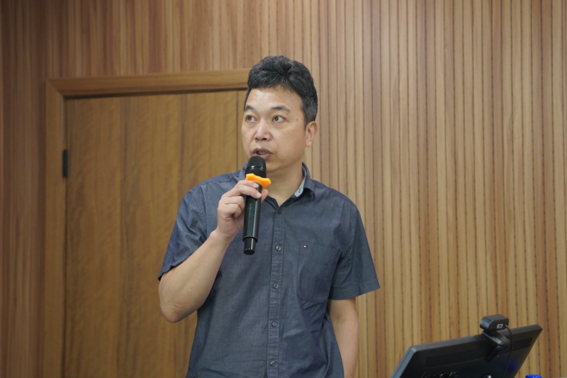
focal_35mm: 59
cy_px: 189
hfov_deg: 34.0
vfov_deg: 23.1
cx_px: 284
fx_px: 926
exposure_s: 1/160
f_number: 4
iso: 4000
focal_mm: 58.8
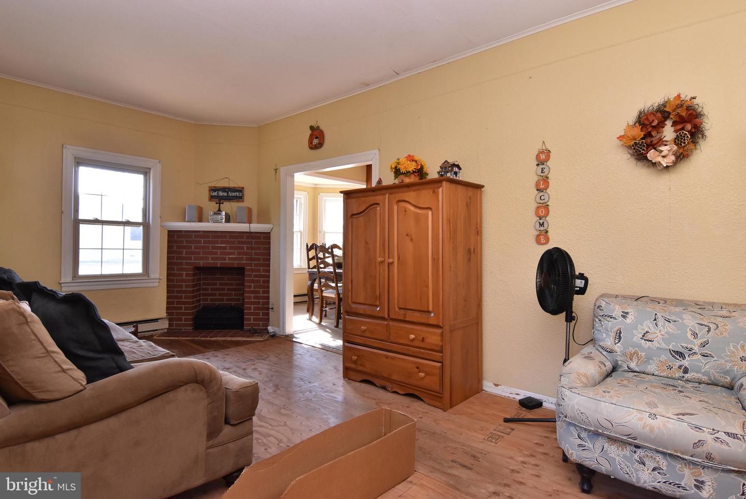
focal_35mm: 18
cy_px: 250
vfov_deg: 67.5
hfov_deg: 90.0
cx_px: 373
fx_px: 373
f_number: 7.1
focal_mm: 12
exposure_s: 1/50
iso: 800
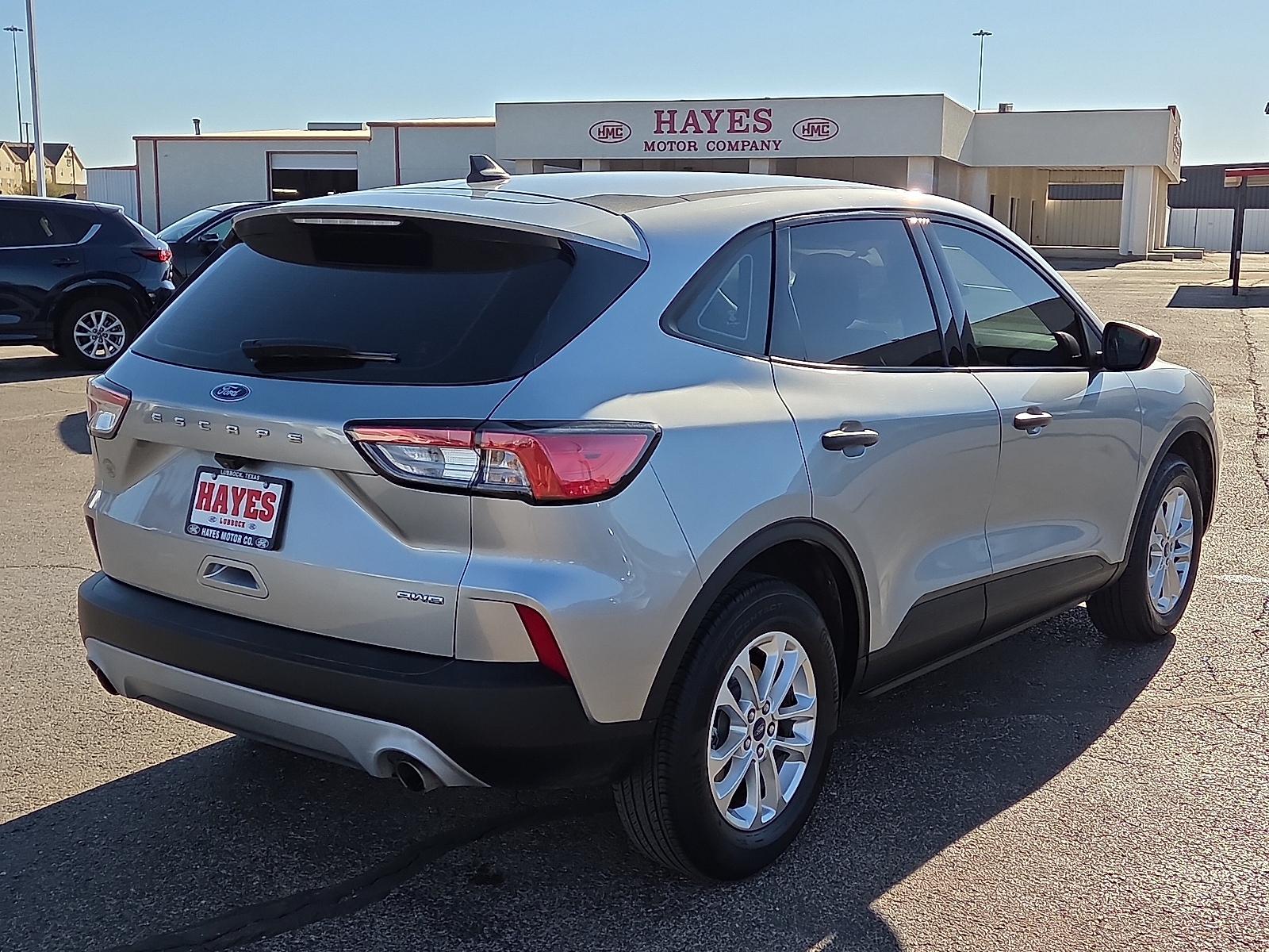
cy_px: 476
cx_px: 634
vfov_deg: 34.3
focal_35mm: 42
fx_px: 1540
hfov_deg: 44.8
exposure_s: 1/1667
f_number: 1.8
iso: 25
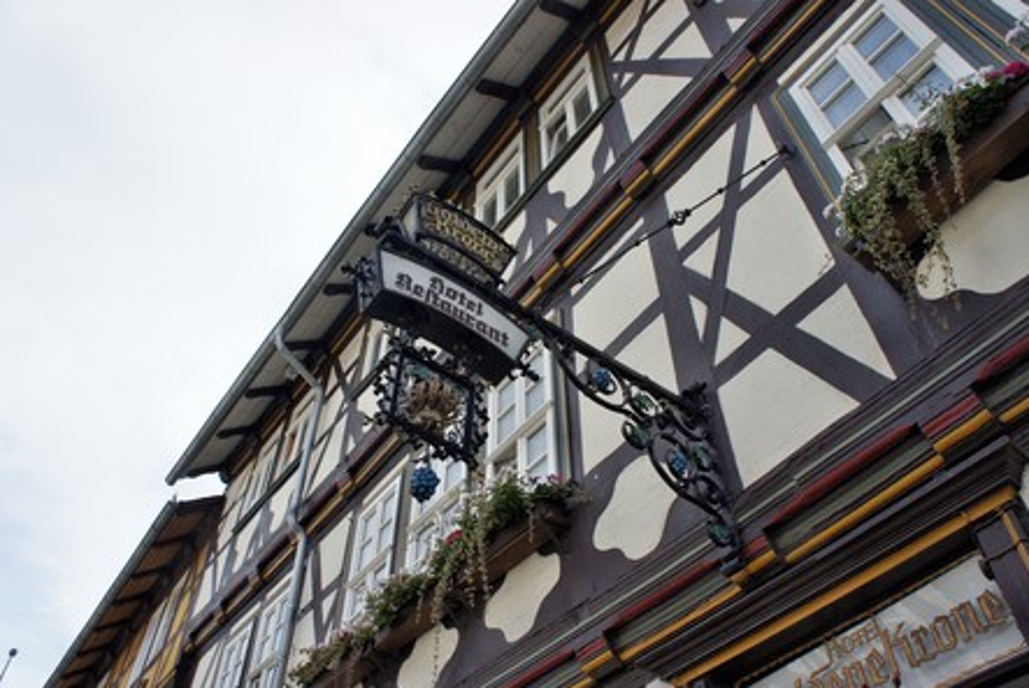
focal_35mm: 28
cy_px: 353
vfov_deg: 46.5
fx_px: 801
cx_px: 527
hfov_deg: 65.4
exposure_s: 1/320
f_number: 7.1
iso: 200
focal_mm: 18
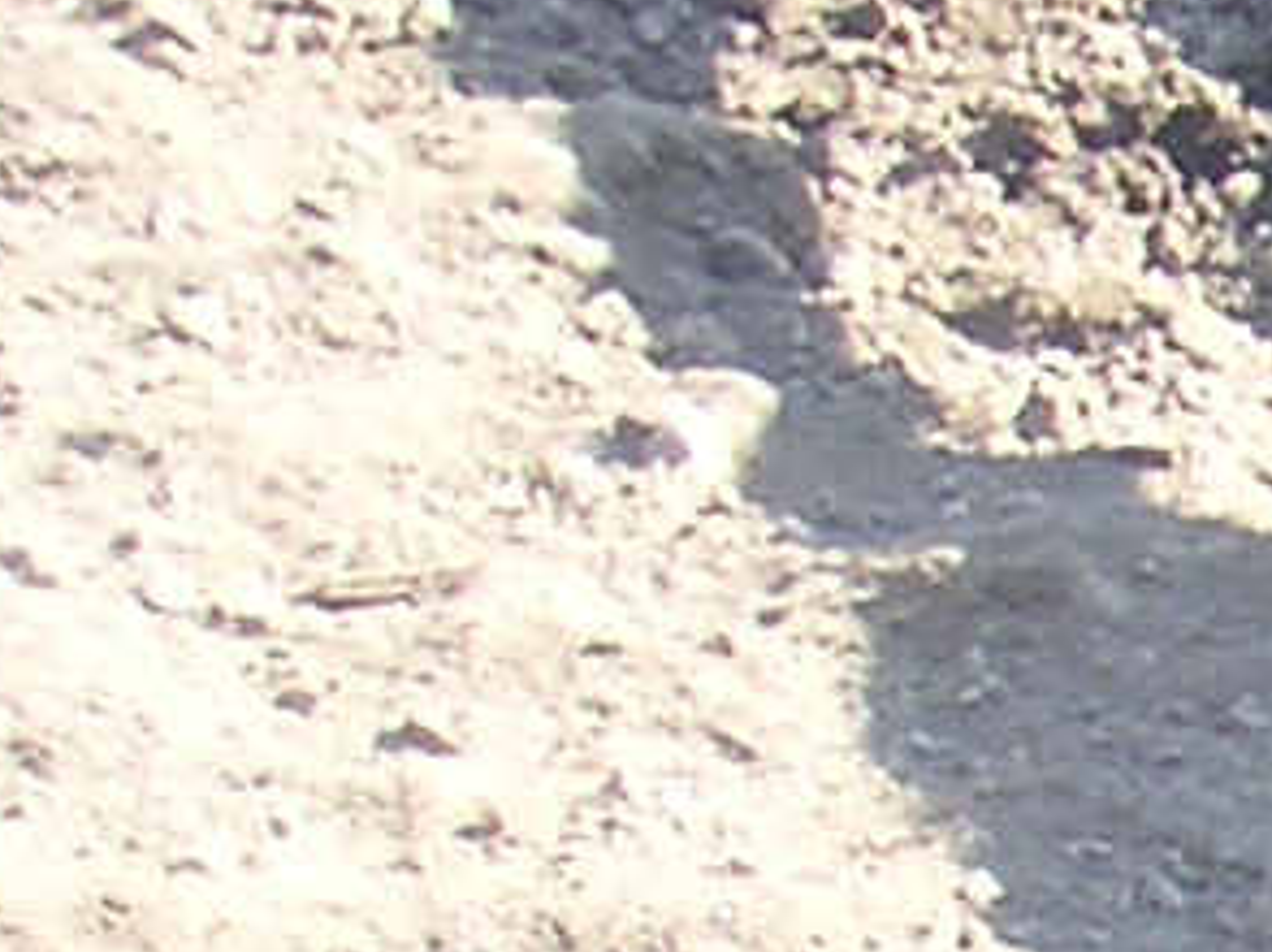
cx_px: 3258
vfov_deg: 5.5
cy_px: 1973
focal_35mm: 265
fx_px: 9730
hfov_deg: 7.0
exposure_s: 1/90
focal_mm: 6
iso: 50
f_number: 2.8
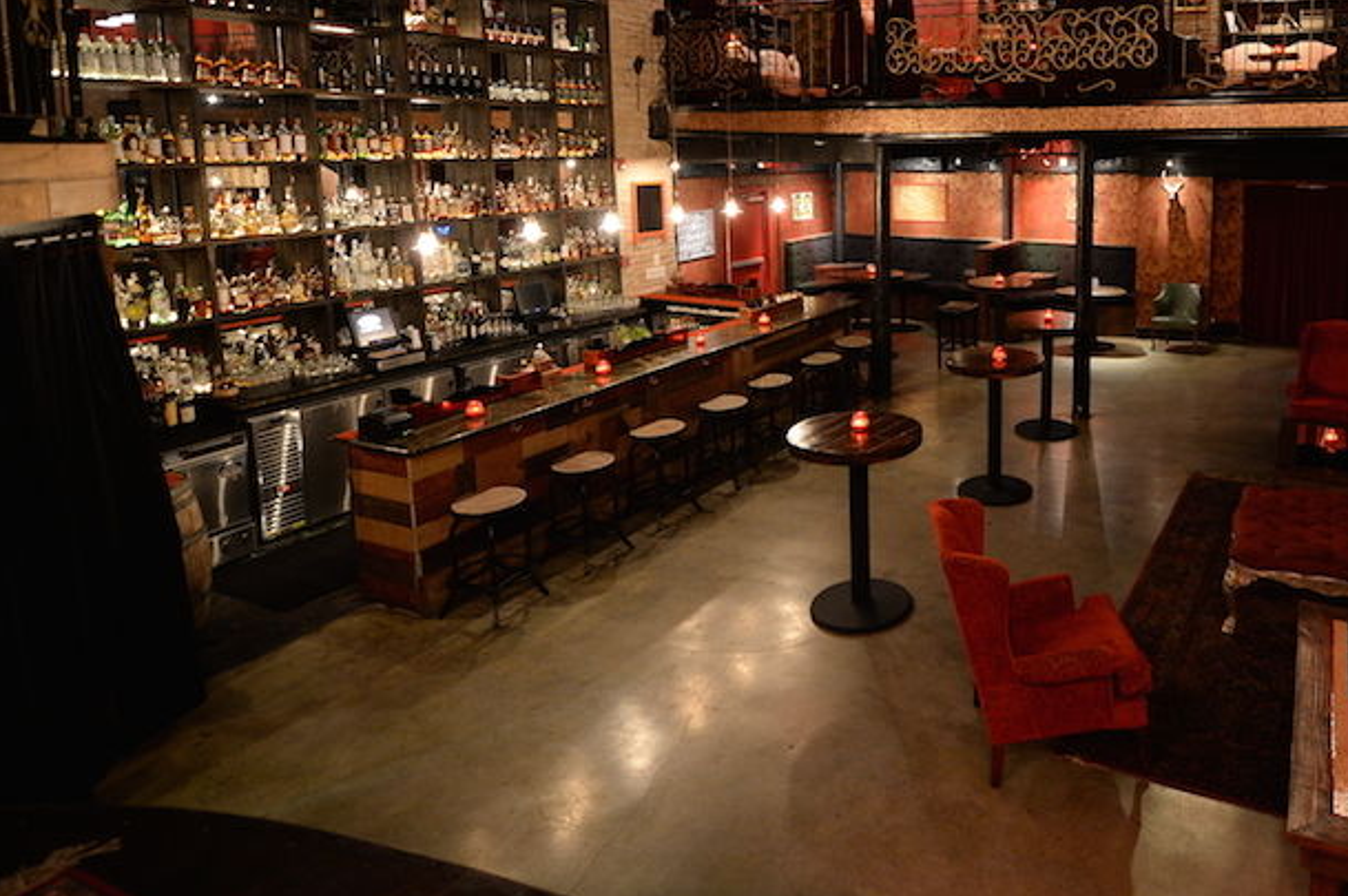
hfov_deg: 71.8
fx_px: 861
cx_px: 983
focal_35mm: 23
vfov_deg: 52.9
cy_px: 241
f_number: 2.8
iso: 1600
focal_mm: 14
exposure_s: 1/15
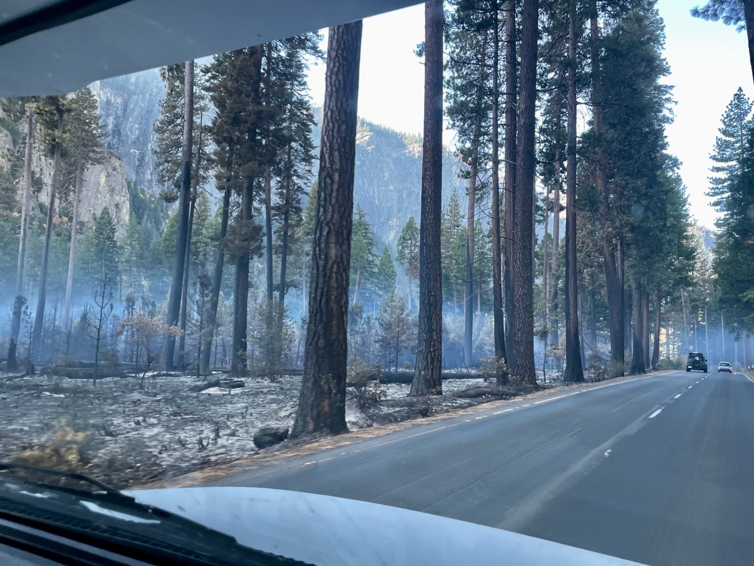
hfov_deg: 67.3
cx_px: 377
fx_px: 566
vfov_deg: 53.1
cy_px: 283
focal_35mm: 26
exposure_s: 1/121
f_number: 1.6
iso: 64
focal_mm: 4.2
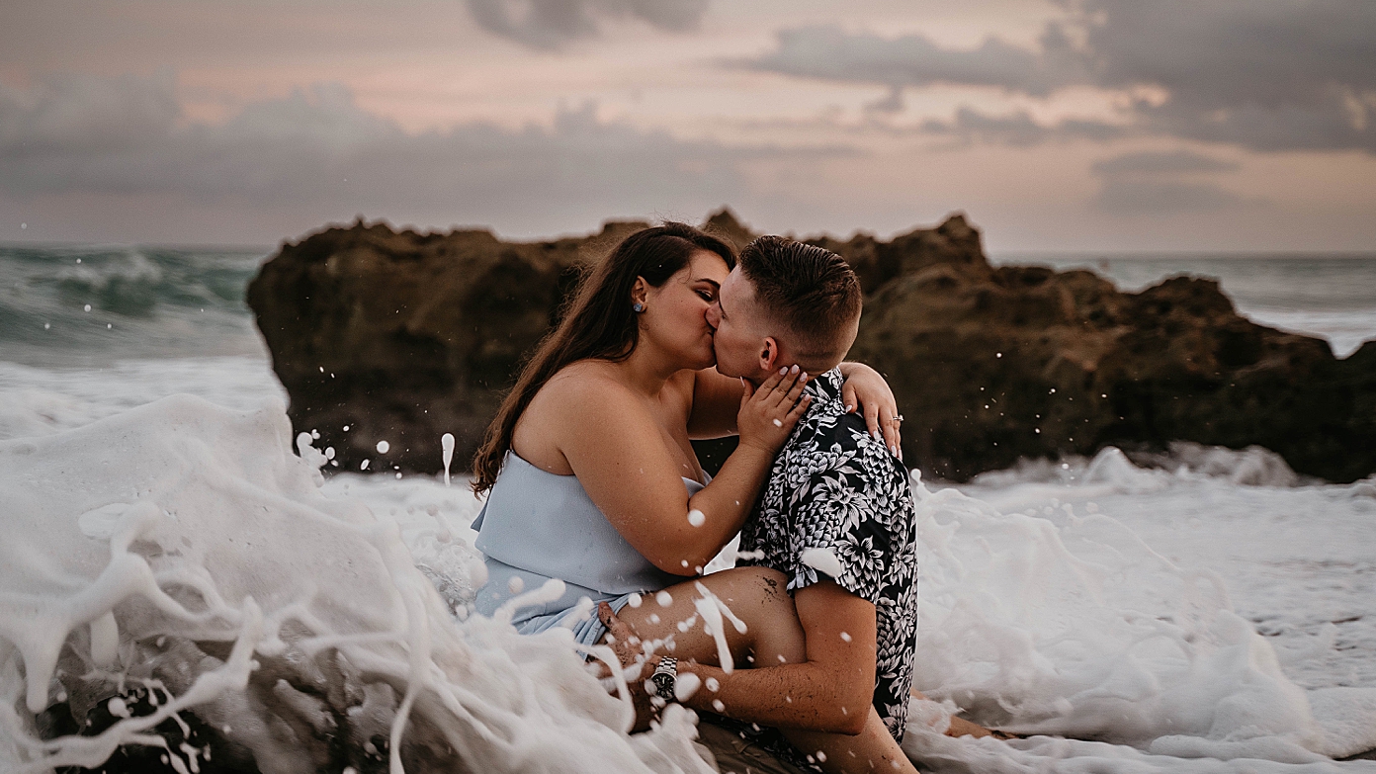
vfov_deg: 20.4
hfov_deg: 35.4
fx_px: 2153
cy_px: 401
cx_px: 688
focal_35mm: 59
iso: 640
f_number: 2.8
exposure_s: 1/250
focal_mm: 56
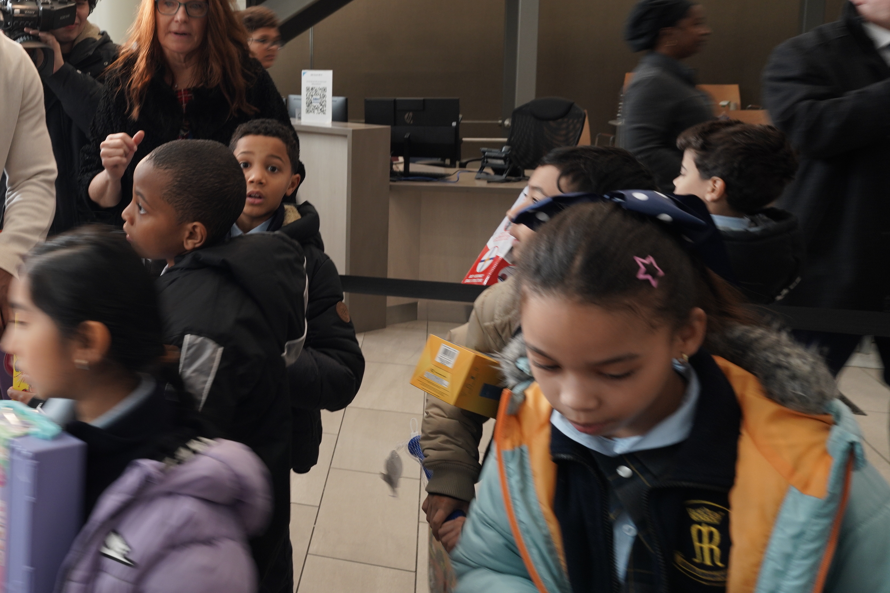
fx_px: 939
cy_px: 178
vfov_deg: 34.6
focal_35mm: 38
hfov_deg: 44.7
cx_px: 46
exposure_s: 1/30
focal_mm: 20
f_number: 6.3
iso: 320
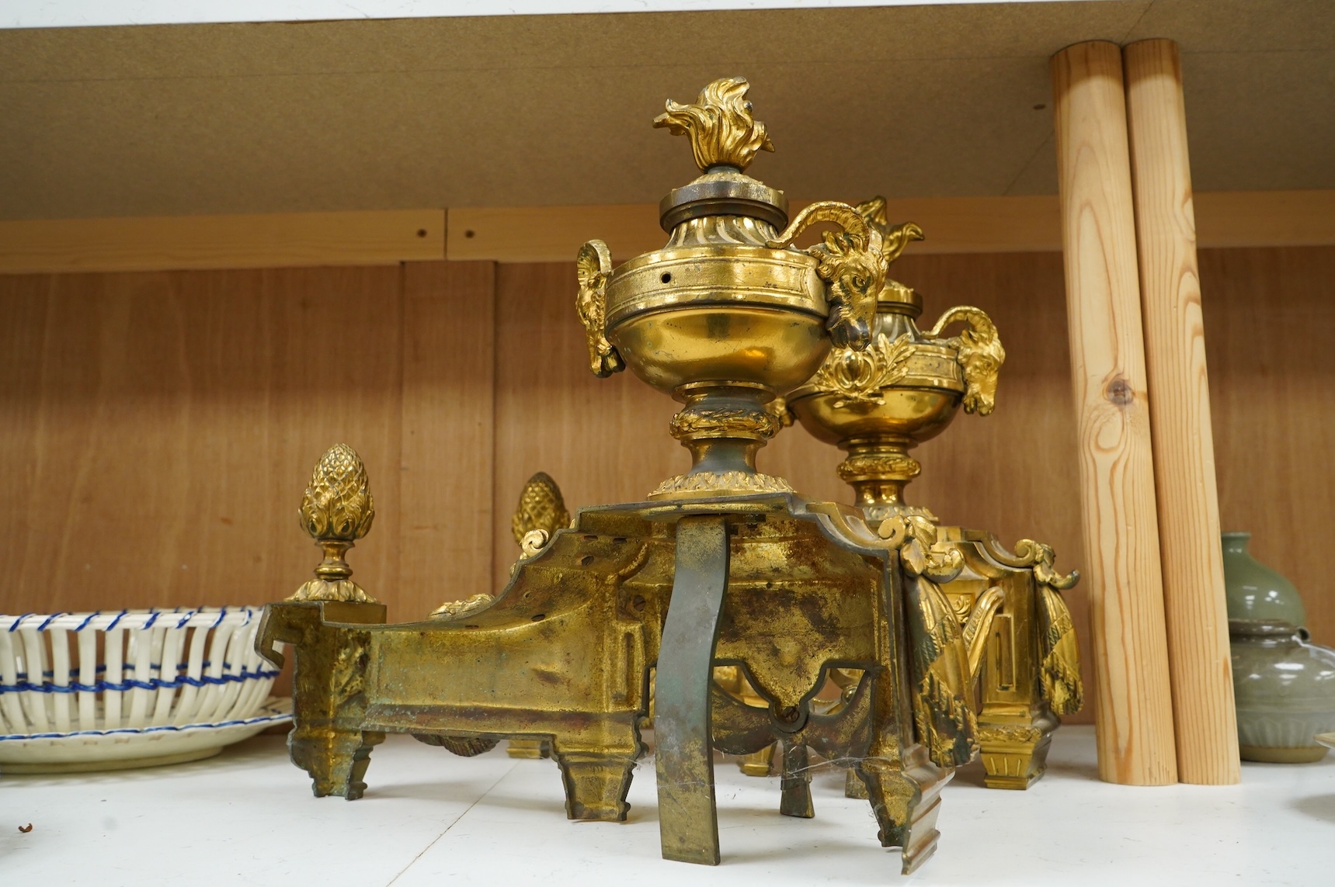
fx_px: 1074
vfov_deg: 44.9
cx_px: 668
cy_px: 444
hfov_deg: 63.7
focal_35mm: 29
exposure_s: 1/80
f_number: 7.1
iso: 2500
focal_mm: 29
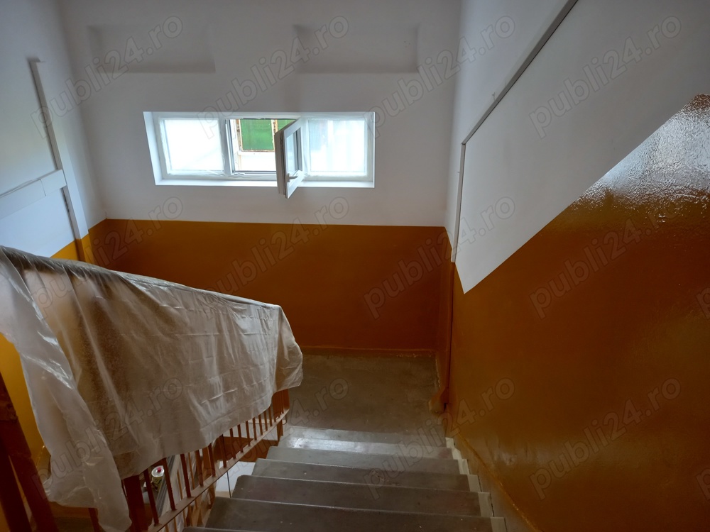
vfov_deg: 54.9
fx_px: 513
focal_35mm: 25
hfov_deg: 69.4
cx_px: 355
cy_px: 266
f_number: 2
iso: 160
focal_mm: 4.6
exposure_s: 1/40
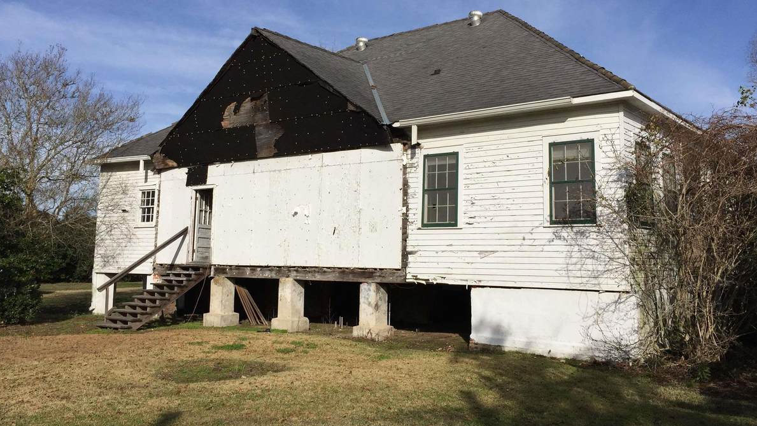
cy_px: 173
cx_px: 392
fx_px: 683
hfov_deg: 58.0
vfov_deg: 34.6
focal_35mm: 34
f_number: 2.2
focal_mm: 4.15
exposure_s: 1/4950
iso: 32
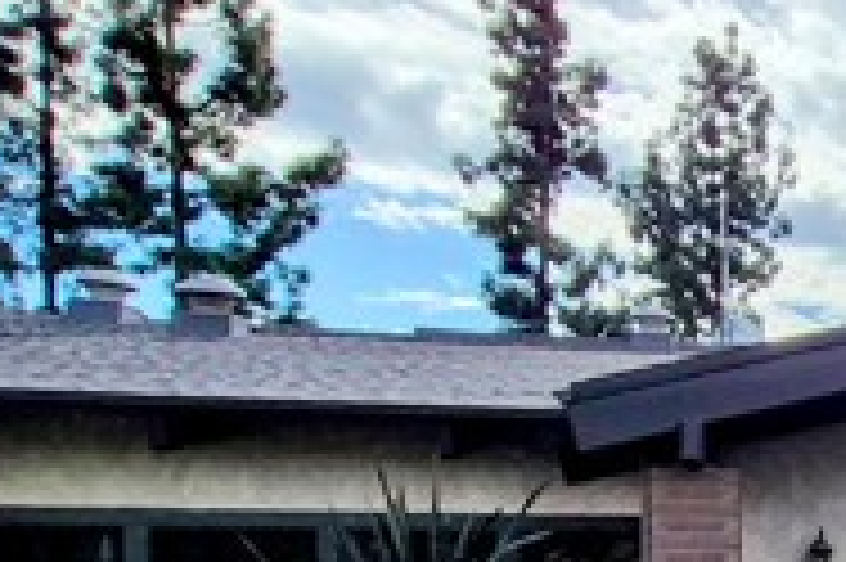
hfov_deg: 32.7
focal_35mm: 46
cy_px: 598
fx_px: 1080
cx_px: 1084
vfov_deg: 27.1
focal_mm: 1.74
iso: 40
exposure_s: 1/3056
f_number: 2.2
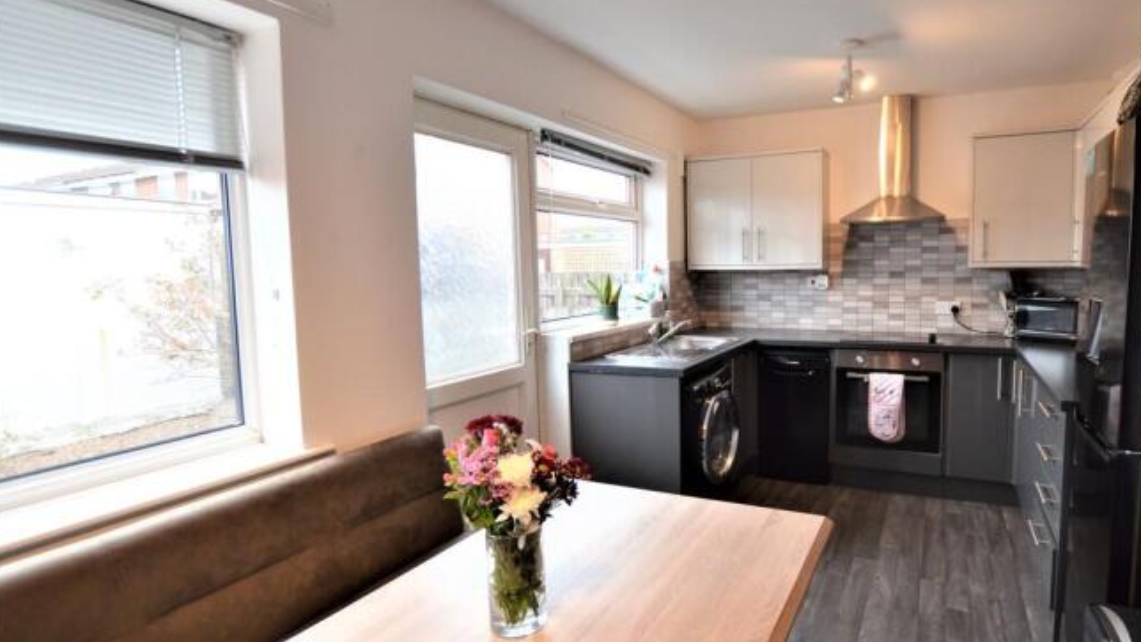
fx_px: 484
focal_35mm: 16
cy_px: 262
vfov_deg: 66.5
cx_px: 570
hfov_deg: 99.4
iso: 400
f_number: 4
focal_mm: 10
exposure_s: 1/60
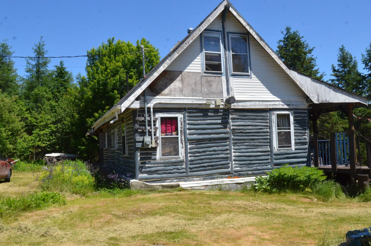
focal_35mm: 32
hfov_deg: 58.8
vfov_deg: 40.9
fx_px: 329
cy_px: 124
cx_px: 190
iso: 1600
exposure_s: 1/750
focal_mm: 18
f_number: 16
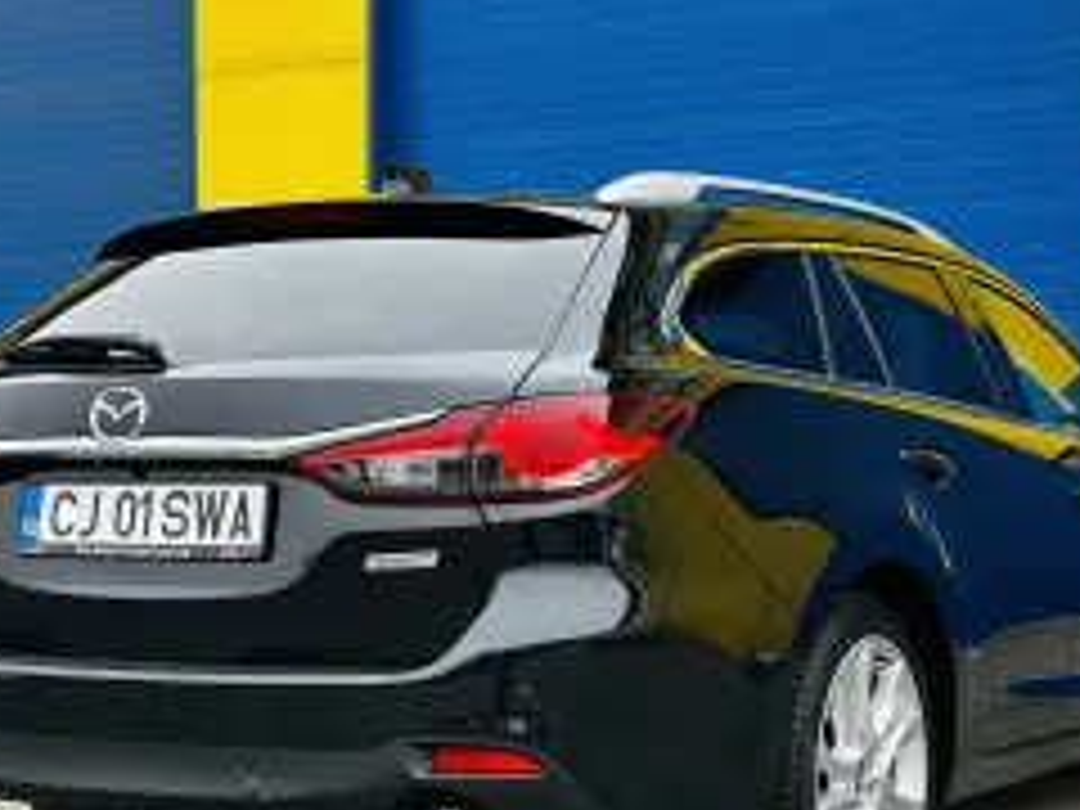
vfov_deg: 20.3
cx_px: 594
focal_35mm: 72
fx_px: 2246
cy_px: 562
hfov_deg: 27.0
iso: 64
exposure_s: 1/250
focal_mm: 6.86
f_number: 1.78
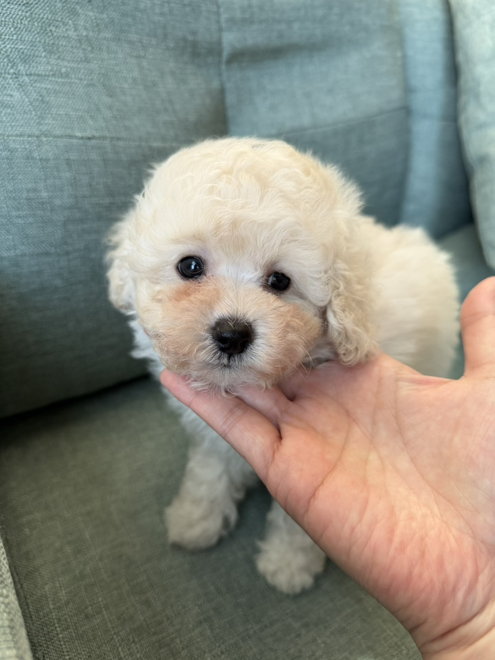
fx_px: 458
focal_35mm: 24
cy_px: 330
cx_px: 248
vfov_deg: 71.6
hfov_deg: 56.8
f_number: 1.78
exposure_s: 1/121
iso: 160
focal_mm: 6.76
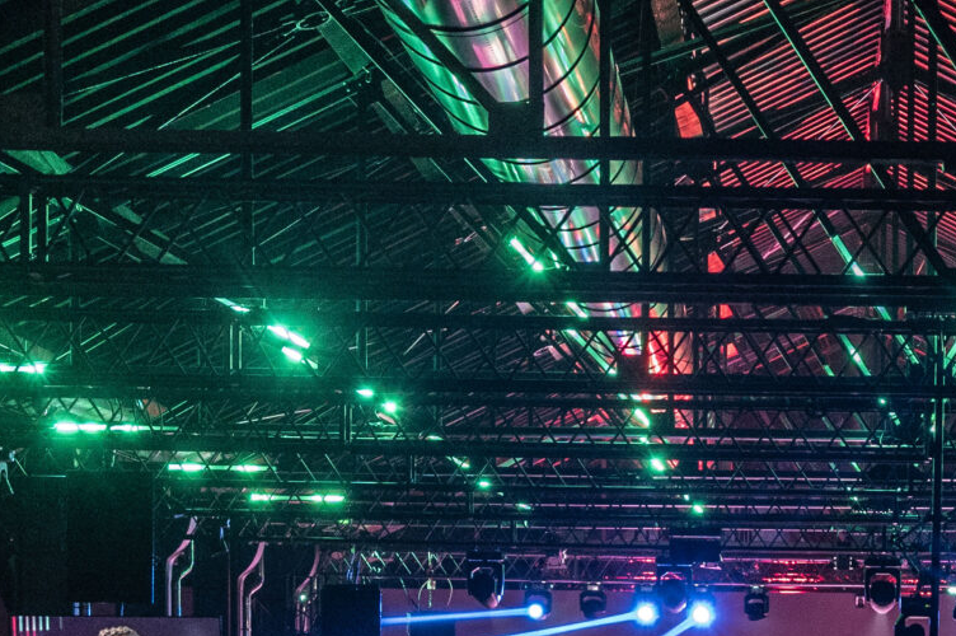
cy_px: 859
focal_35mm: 143
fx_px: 3794
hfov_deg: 14.1
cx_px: 993
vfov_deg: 9.4
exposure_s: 1/10
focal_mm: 42
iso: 4000
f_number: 5
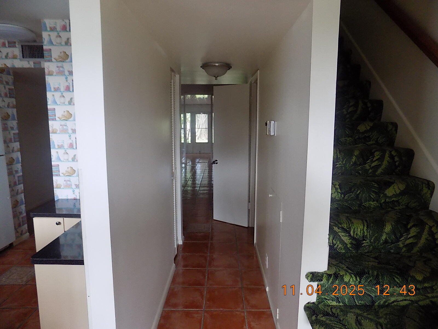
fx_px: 291
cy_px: 164
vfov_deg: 58.9
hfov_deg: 73.9
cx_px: 219
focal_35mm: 23
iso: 280
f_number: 3.1
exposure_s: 1/30
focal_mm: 4
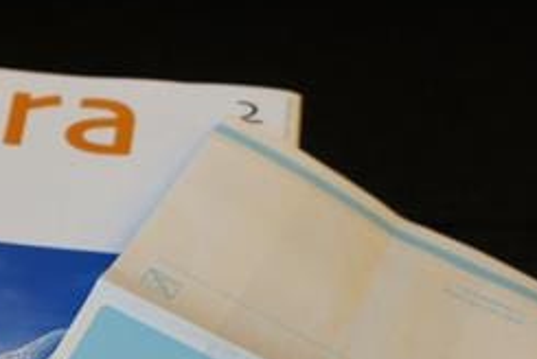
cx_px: -105
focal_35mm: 101
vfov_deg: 13.2
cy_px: 451
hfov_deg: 19.1
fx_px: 1508
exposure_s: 1/40
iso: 400
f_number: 4
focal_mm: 21
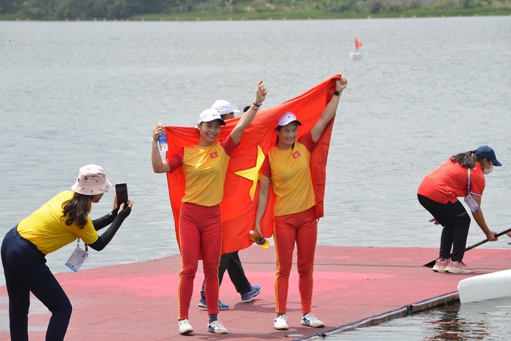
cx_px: 256
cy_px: 170
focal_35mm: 260
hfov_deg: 7.9
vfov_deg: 5.3
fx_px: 3690
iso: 800
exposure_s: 1/640
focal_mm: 260
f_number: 13
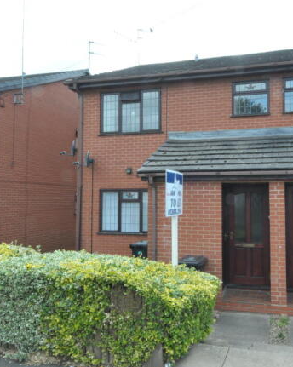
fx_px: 326
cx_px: 189
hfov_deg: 47.8
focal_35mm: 30
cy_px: 184
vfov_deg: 58.8
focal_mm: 14
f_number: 22
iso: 800
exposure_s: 1/60
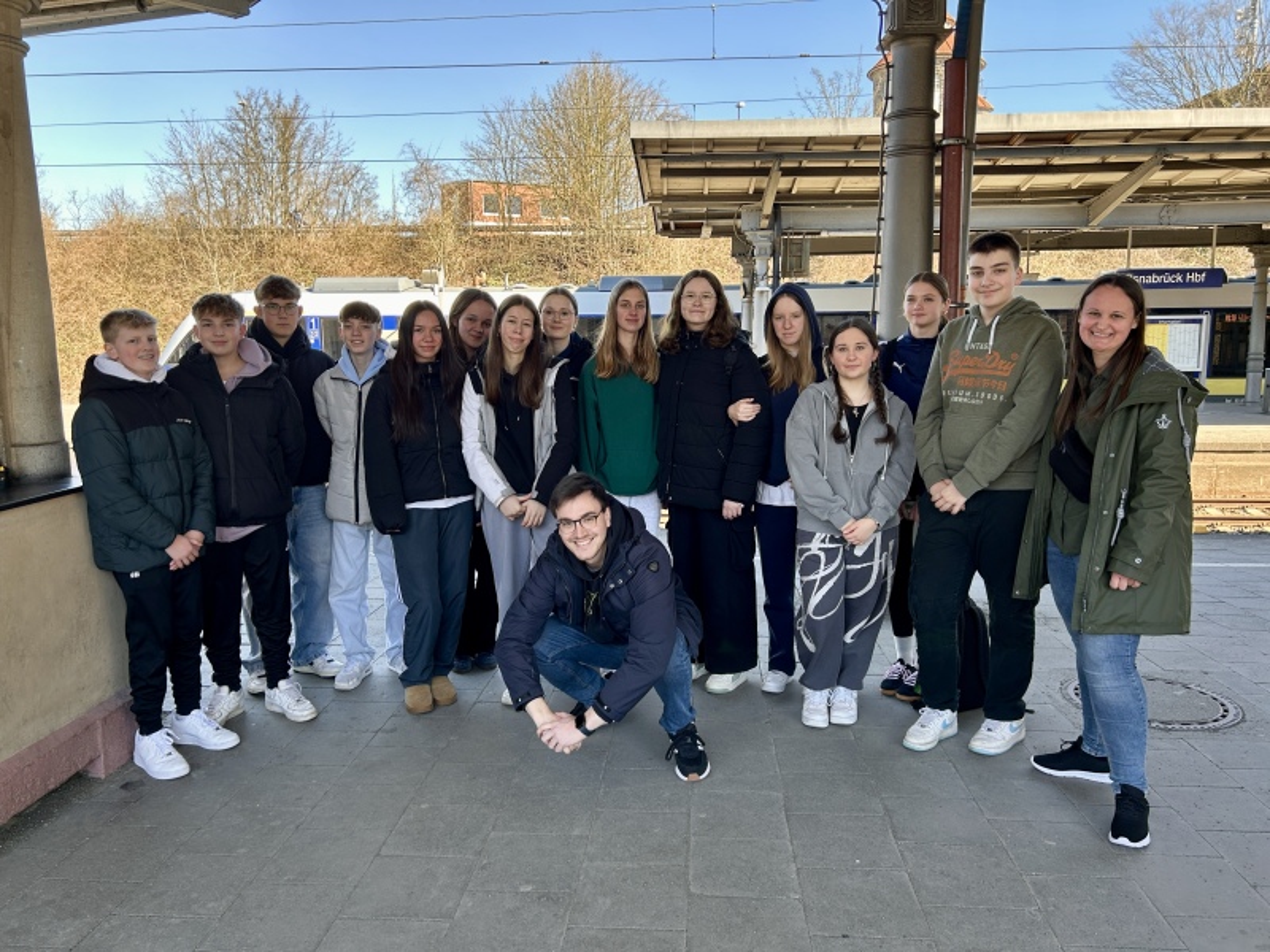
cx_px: 635
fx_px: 954
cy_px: 476
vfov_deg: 53.1
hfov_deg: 67.3
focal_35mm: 26
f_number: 1.5
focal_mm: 5.7
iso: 50
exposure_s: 1/342
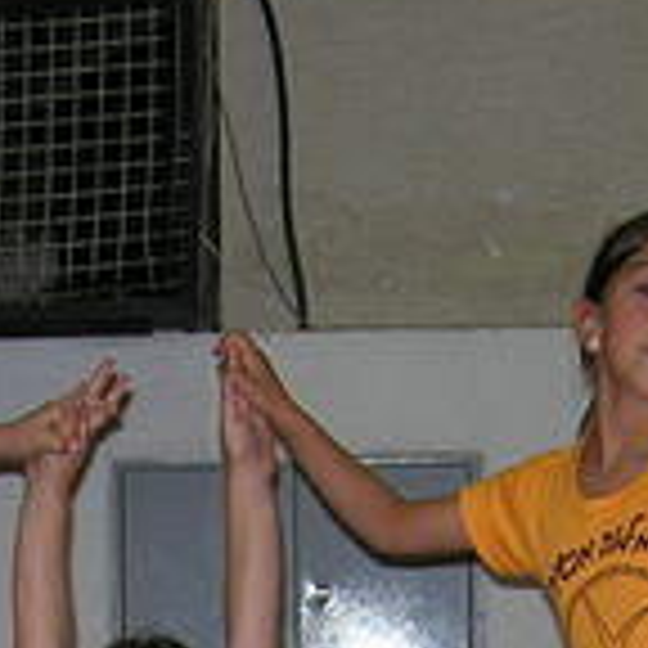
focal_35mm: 149
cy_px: 1048
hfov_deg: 11.7
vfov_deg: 11.1
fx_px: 3156
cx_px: 117
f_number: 2.8
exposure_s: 1/60.1
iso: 64
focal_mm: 7.8
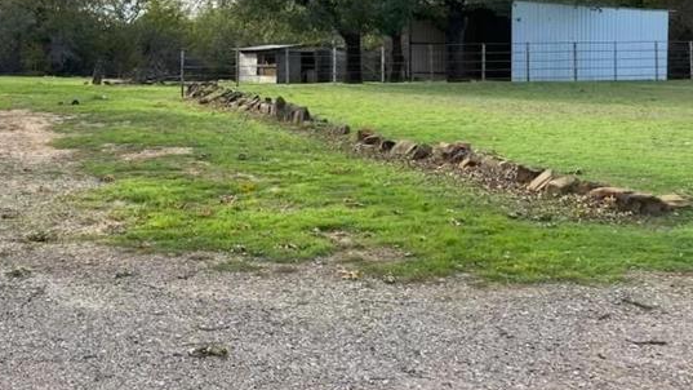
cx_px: 115
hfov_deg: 36.8
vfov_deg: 21.8
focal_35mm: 54
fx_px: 992
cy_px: 50
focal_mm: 4.25
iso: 32
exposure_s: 1/871
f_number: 1.8
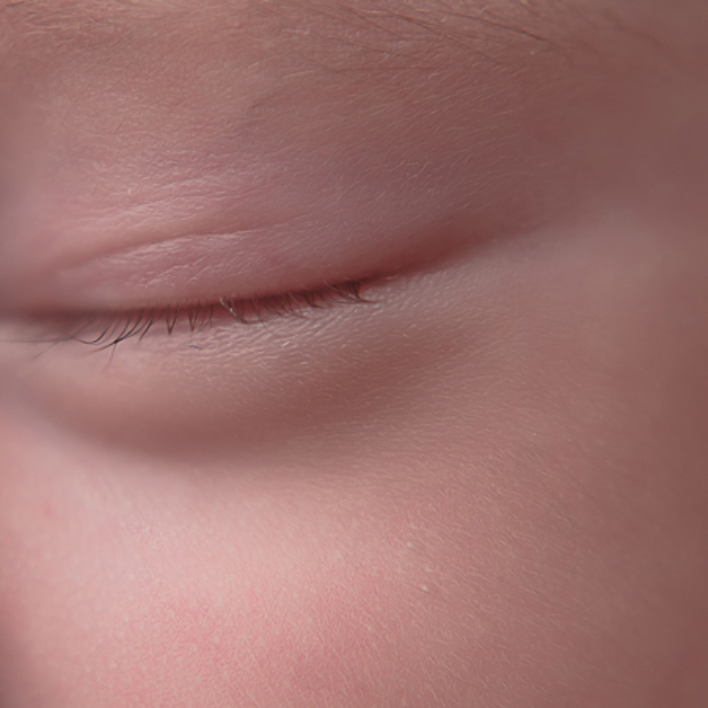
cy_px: 345
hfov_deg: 15.3
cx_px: 157
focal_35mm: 113
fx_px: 2615
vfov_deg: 15.4
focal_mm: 50
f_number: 4
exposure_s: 1/160
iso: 250
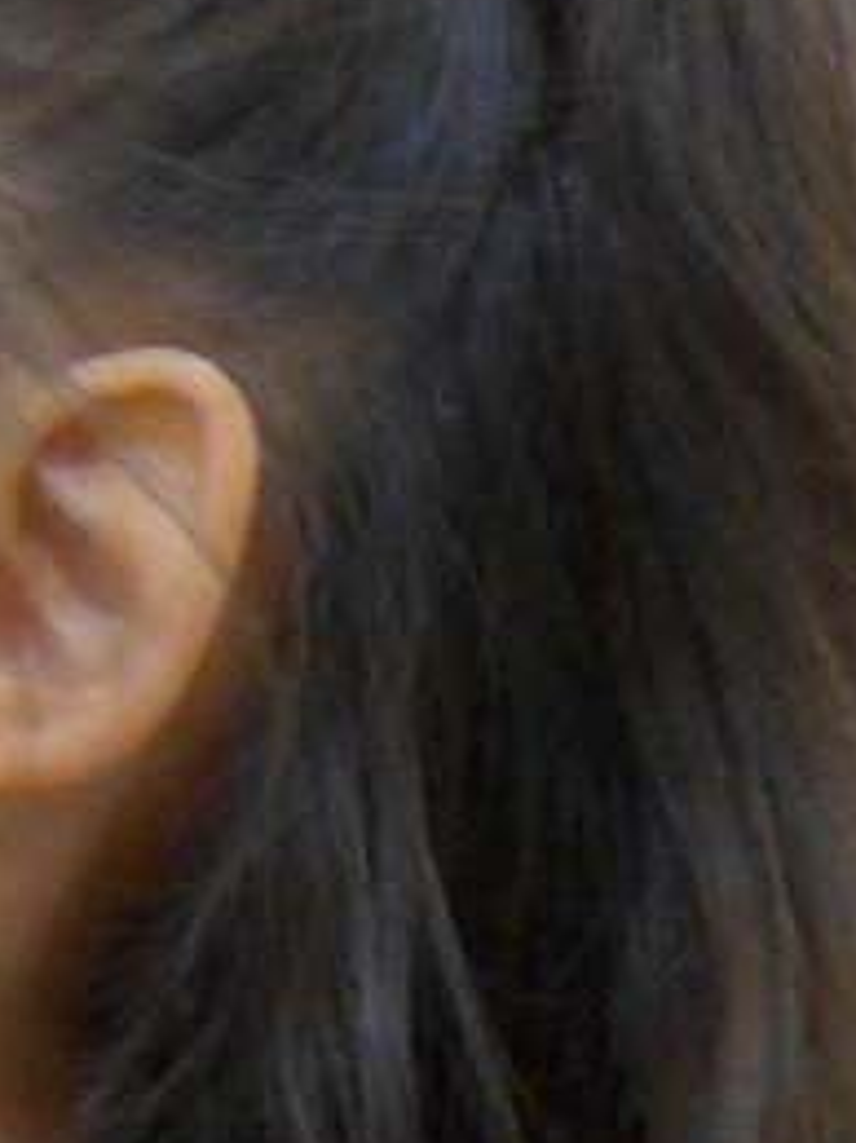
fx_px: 18380
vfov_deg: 3.6
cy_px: 989
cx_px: -247
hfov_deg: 2.7
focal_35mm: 557
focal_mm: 17.7
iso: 400
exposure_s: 1/80
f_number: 2.3
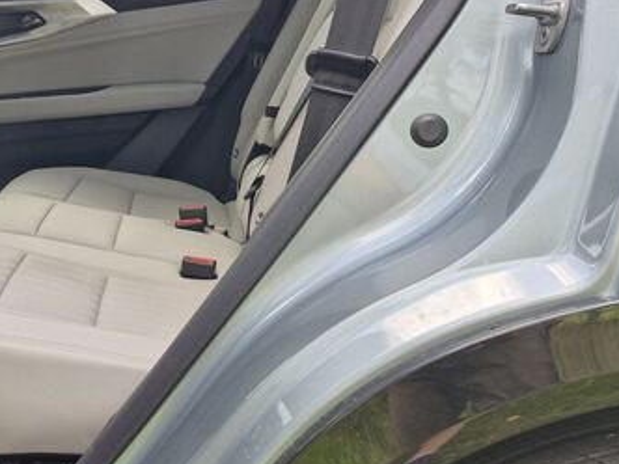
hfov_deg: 33.8
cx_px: -17
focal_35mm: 51
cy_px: 153
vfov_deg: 28.4
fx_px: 912
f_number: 1.8
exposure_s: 1/180
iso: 50
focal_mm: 5.54
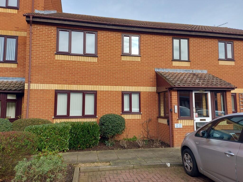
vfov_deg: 56.8
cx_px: 122
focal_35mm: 24
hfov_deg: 71.6
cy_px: 91
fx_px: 168
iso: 32
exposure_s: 1/320
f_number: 1.8
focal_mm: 5.23
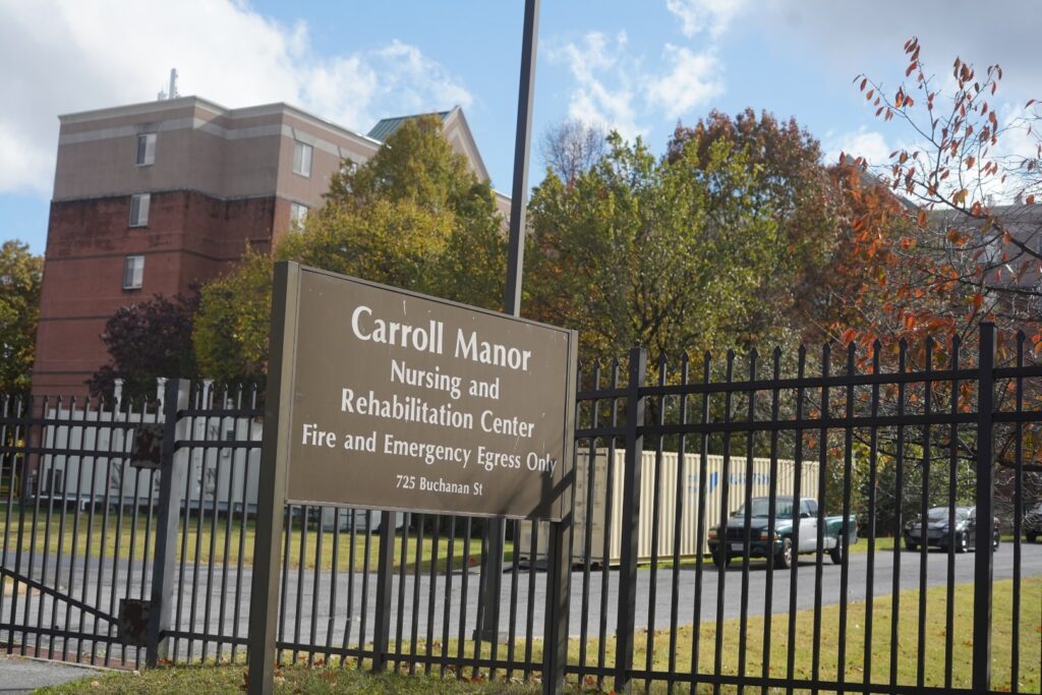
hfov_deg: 39.6
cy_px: 348
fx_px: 1447
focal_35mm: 50
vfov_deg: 27.0
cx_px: 521
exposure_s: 1/2500
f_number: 5
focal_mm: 50
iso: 500
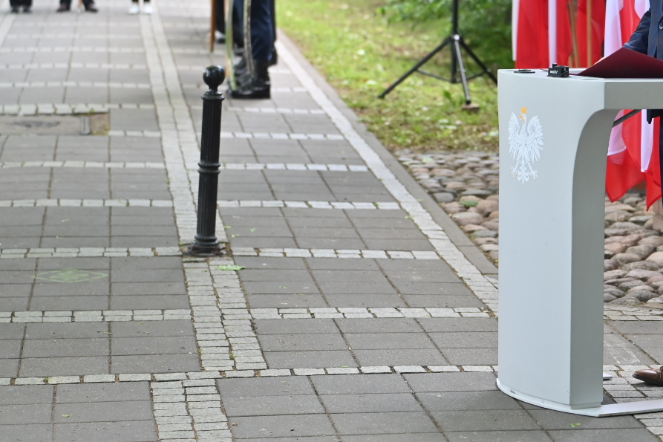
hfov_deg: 16.1
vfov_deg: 10.7
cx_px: 377
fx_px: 2338
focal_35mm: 127
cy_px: 47
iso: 400
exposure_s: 1/400
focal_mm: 70
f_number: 2.8
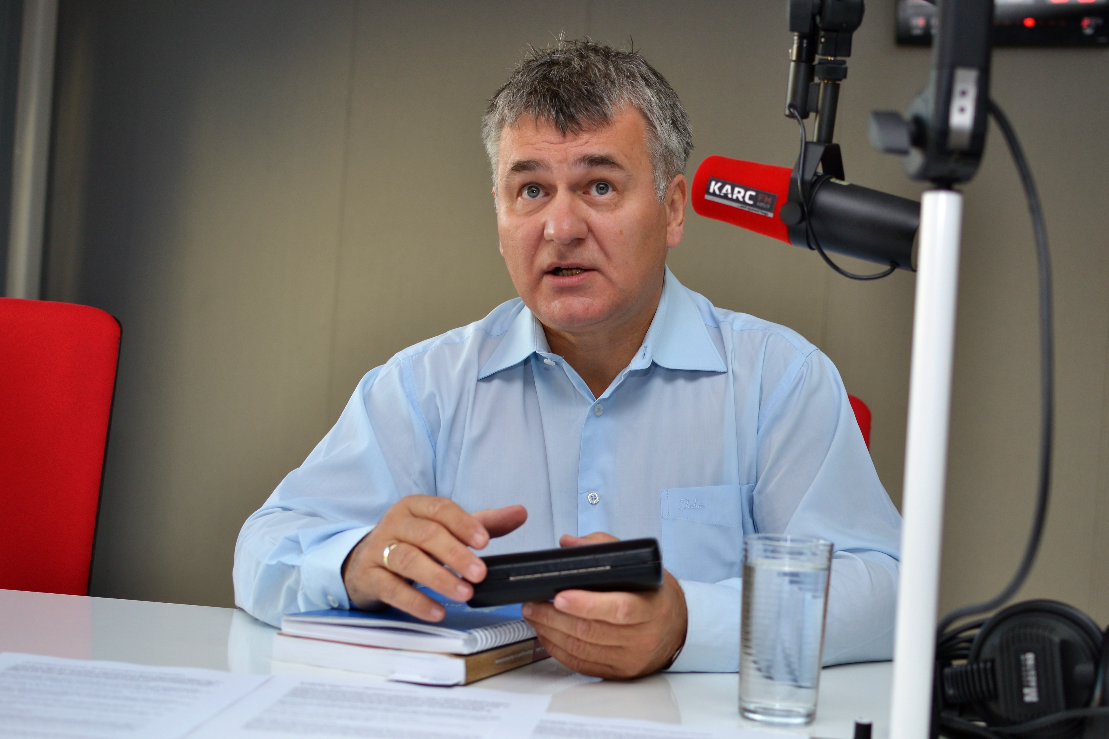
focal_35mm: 52
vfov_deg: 25.8
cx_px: 554
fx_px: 1617
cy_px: 370
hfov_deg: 37.9
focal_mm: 35
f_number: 2.8
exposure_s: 1/200
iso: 200
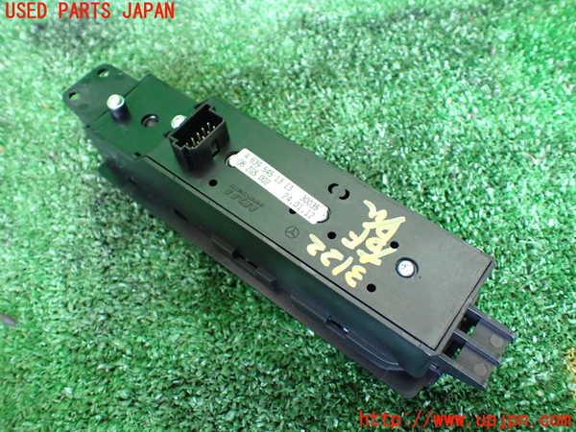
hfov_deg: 60.0
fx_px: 499
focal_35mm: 30
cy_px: 216
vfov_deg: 46.8
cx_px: 288
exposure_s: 1/80
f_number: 2.3
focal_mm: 5.4
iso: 800
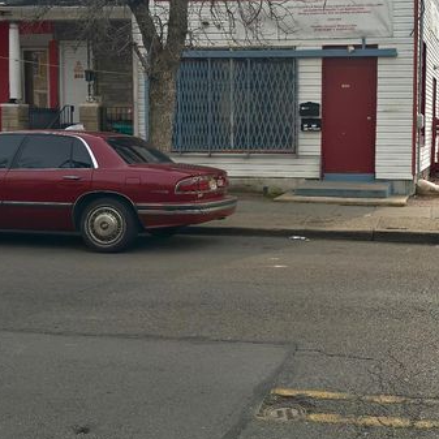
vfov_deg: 34.5
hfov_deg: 34.1
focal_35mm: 49
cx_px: 318
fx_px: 703
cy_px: 161
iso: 64
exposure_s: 1/18182
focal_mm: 6.76
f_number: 1.78
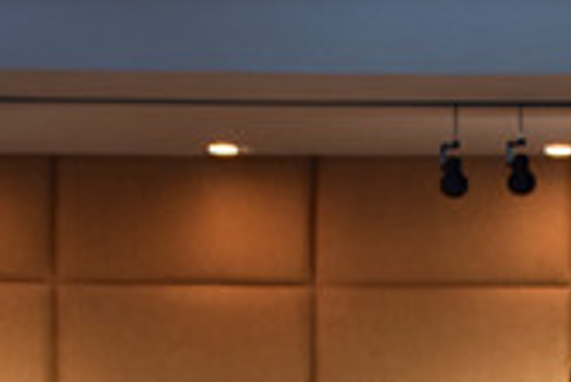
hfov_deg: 11.0
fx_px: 2937
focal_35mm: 185
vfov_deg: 7.2
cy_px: 699
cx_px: 578
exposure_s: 1/100
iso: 640
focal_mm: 32
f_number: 4.5
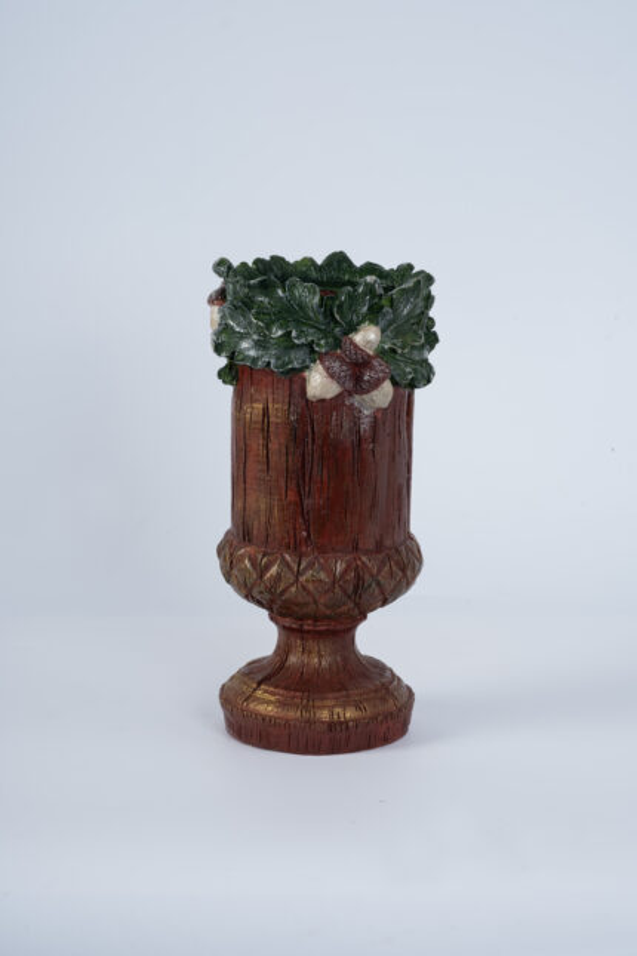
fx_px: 2389
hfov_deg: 15.2
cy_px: 478
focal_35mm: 90
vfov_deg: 22.6
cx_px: 318
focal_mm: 60
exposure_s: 1/125
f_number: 11
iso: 80
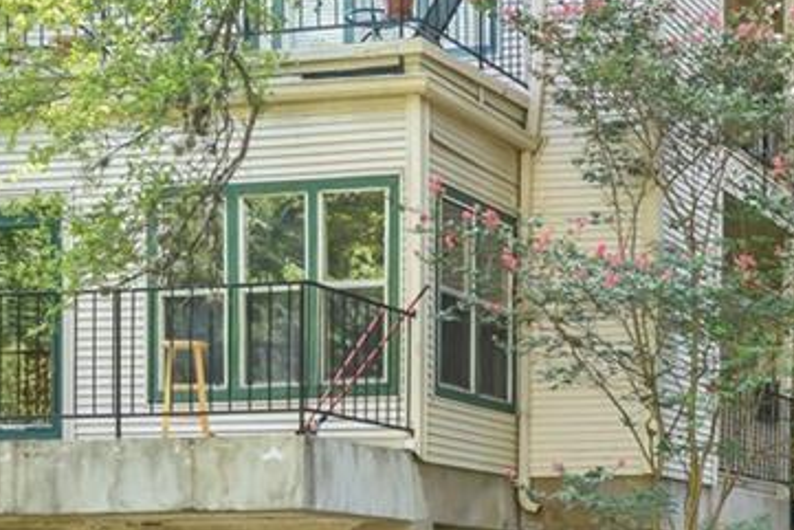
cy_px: 581
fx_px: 1875
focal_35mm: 85
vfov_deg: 15.7
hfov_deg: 22.3
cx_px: 915
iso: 200
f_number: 8
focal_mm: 20
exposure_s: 1/30
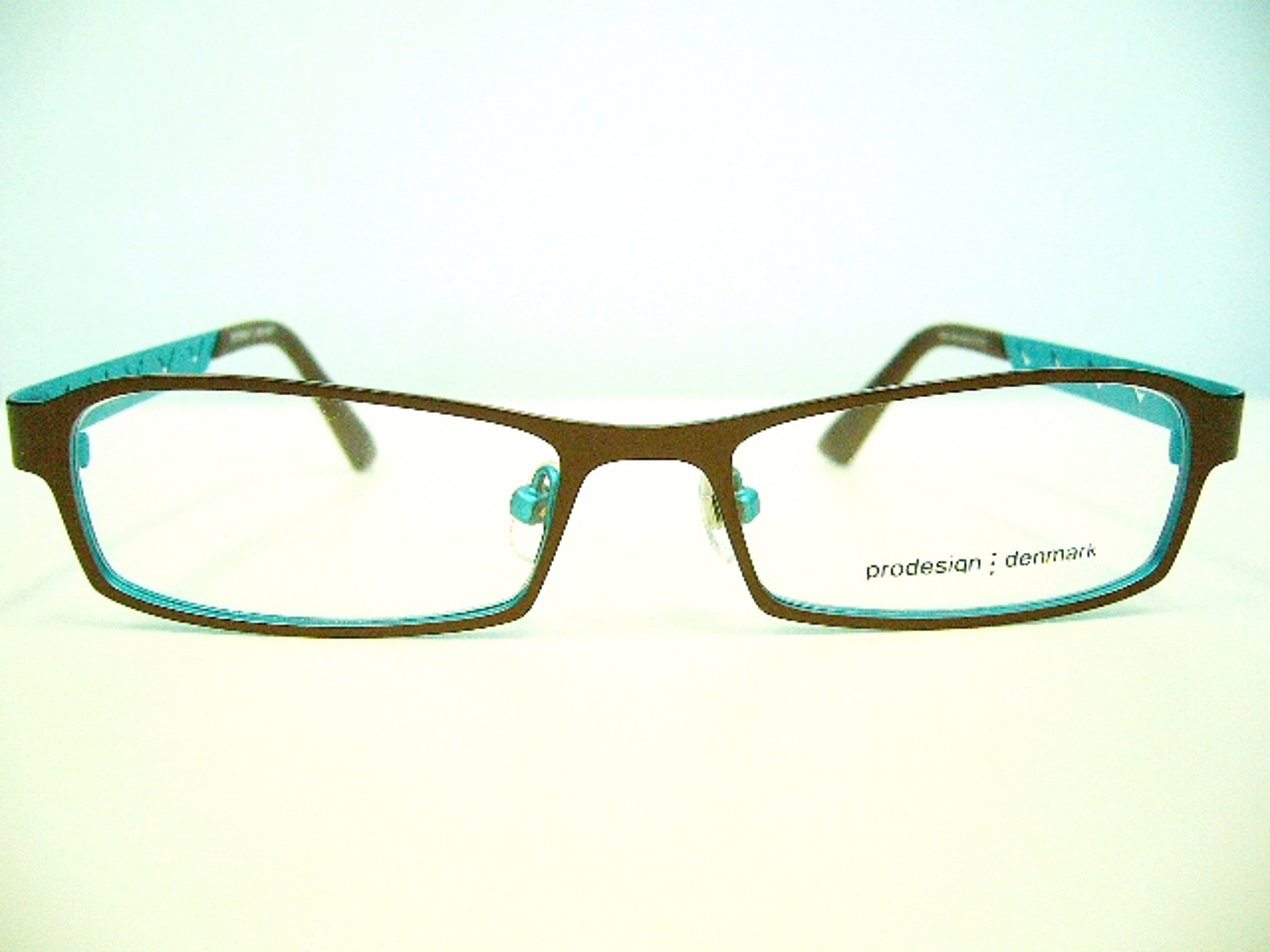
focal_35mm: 35
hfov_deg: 52.6
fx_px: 1284
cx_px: 635
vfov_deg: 40.7
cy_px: 476
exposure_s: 1/80
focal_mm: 5.8
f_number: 2.8
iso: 100
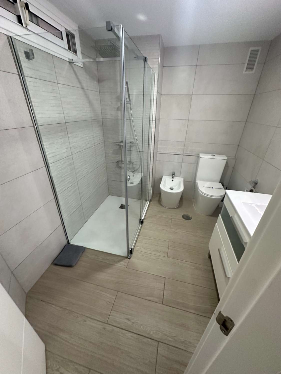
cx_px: 140
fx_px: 152
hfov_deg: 85.7
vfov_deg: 102.1
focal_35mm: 14
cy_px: 187
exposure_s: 1/100
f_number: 2.2
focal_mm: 2.22
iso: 320
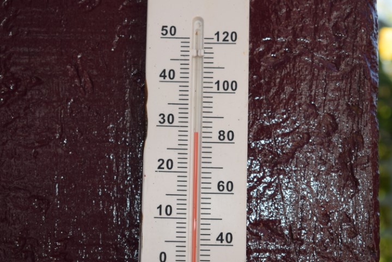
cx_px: 196
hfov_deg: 24.6
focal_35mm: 82
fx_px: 898
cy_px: 131
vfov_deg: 16.6
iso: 110
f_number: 5.6
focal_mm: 55
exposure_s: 1/125
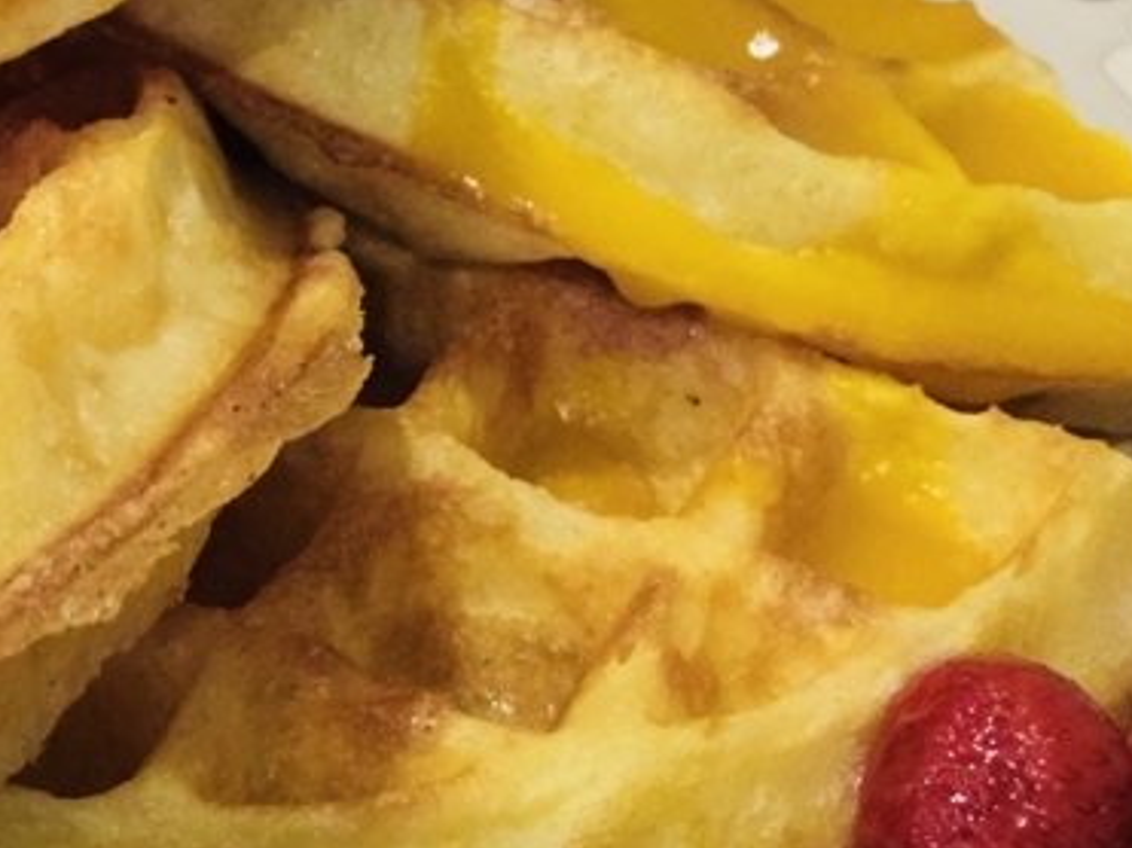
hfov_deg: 24.0
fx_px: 2615
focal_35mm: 80
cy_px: 265
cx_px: 192
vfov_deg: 18.4
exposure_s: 1/8
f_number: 2.2
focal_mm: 4.15
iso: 160
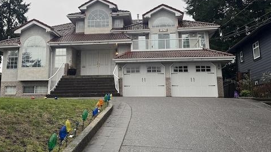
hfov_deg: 52.4
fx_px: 273
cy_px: 49
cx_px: 108
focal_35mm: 38
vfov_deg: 30.9
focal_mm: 6.76
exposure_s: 1/730
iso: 80
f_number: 1.78
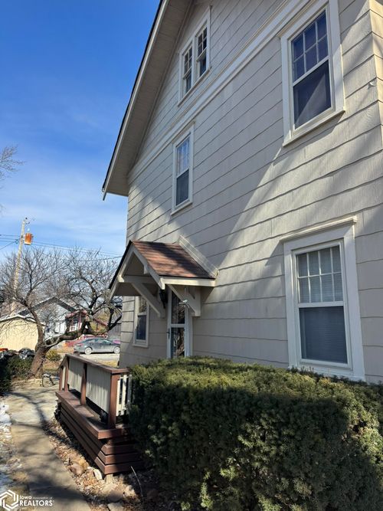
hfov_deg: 56.8
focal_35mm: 24
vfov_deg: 71.6
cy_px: 256
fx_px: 354
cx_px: 192
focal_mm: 6.76
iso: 80
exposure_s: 1/2105
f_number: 1.78
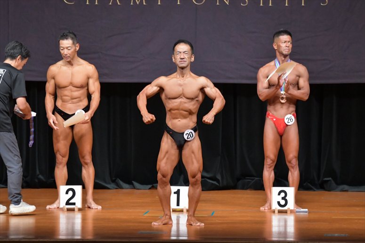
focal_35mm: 255
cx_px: 182
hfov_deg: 8.1
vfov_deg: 5.4
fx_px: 2584
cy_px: 122
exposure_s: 1/400
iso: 6400
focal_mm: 170
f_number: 5.6
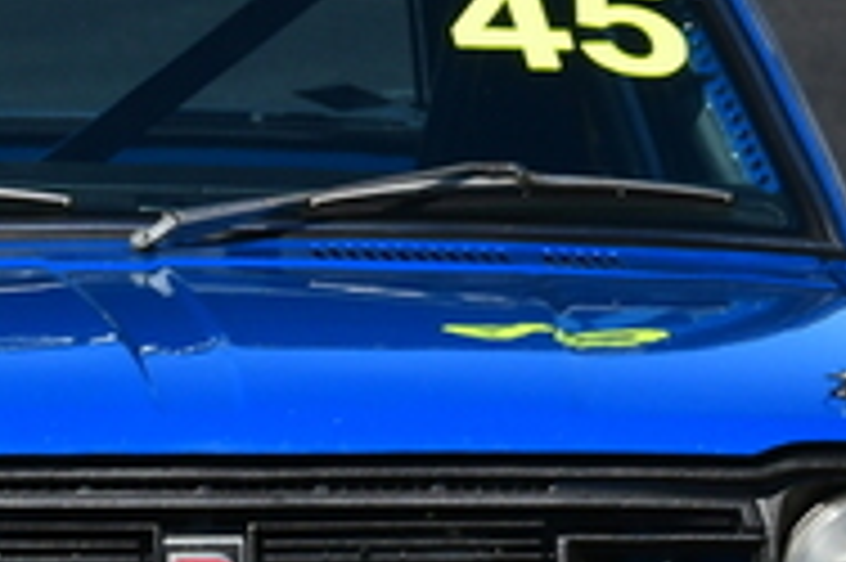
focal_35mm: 2681
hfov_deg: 0.8
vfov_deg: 0.5
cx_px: 284
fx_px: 62947
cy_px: 281
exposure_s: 1/640
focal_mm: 420
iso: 500
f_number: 13
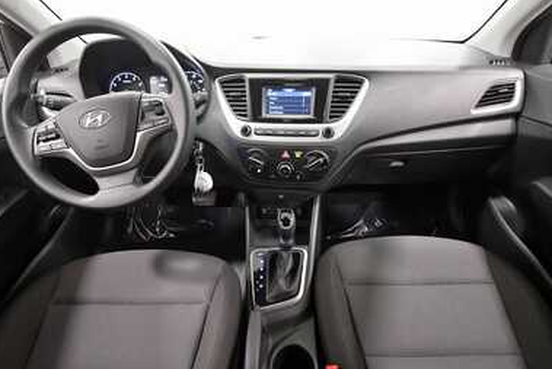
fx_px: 291
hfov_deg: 86.9
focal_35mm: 19
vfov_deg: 64.6
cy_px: 192
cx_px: 284
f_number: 4.8
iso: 4500
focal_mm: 12
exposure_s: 1/60
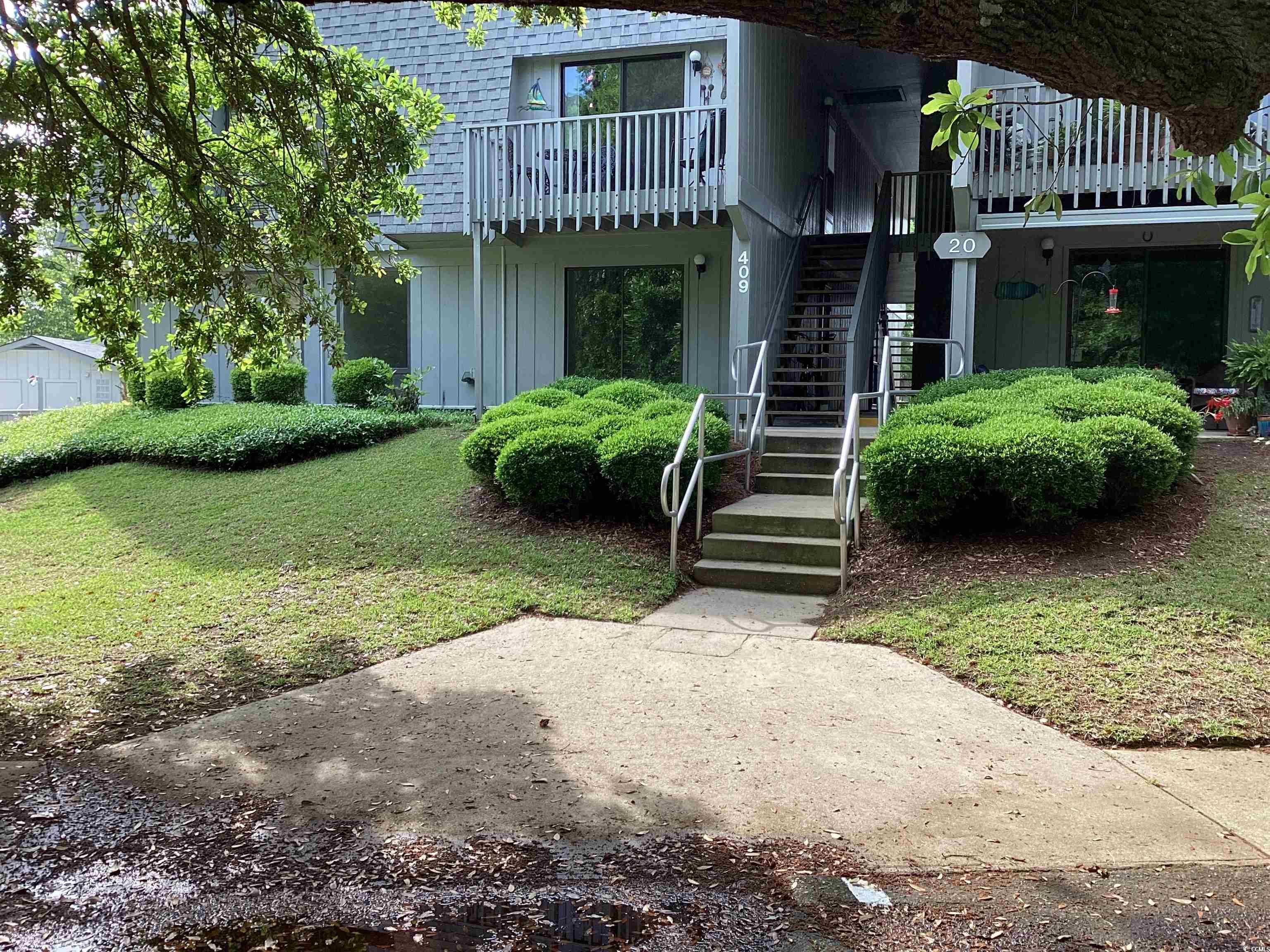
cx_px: 635
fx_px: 1137
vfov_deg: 45.4
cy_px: 476
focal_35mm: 31
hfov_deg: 58.4
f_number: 2.4
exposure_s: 1/170
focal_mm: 3.3
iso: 25
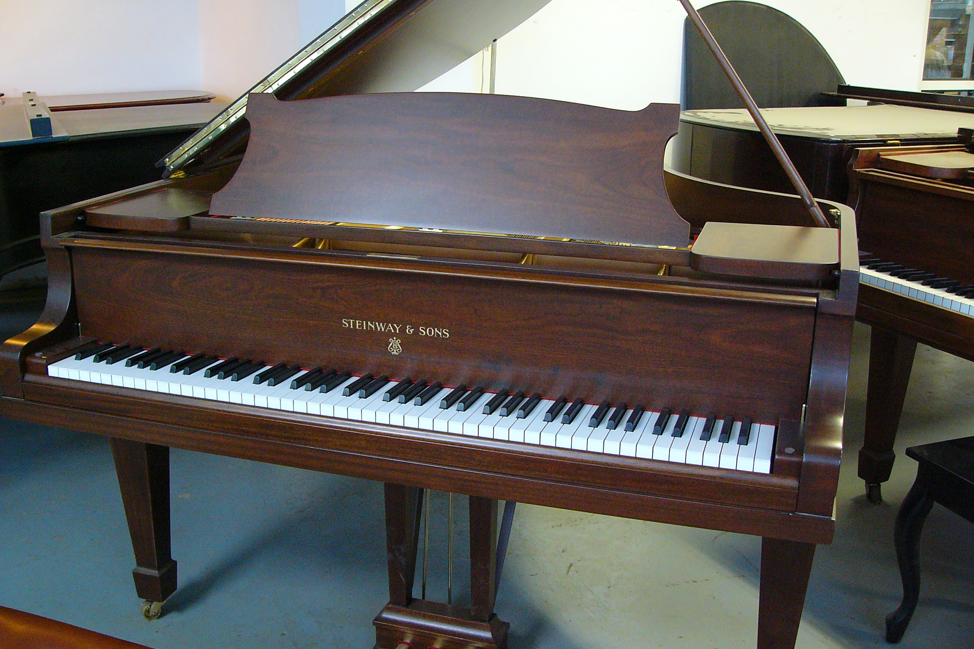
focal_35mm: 38
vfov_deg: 35.0
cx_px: 485
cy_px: 310
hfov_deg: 50.7
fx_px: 1028
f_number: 2.8
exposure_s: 1/4
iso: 200
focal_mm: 6
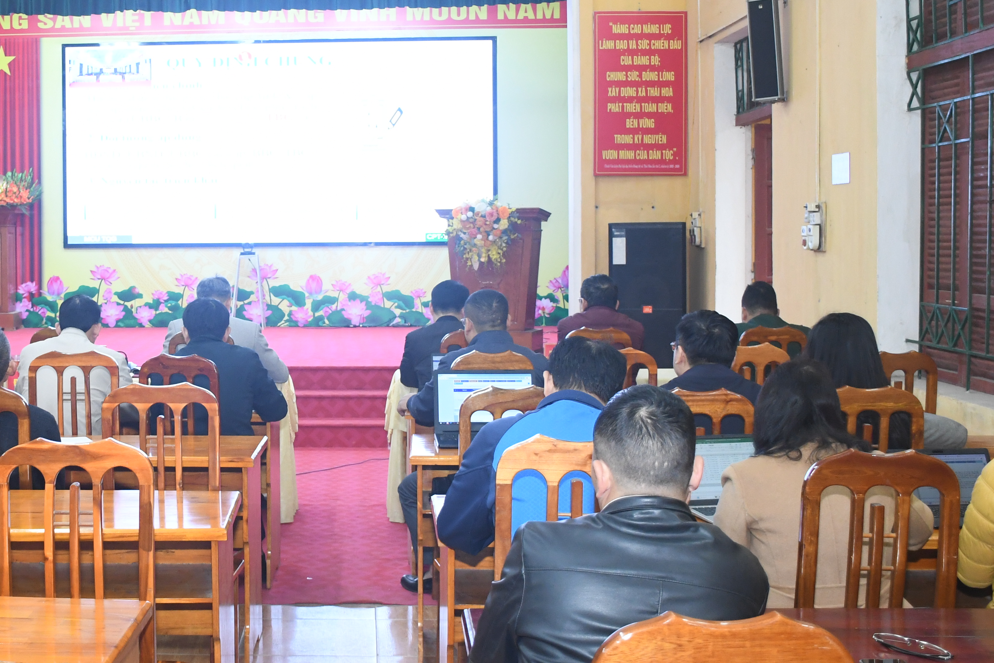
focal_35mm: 51
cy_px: 279
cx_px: 265
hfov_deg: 38.0
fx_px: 1408
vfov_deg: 26.5
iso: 1600
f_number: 3.5
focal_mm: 20
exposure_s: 1/100
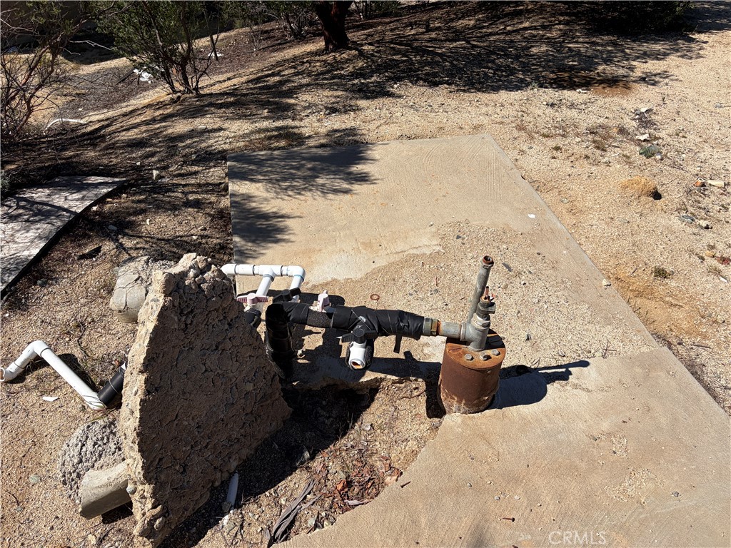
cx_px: 366
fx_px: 549
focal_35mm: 26
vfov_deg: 53.1
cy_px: 274
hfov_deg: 67.3
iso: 64
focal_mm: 5.96
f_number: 1.6
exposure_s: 1/7813
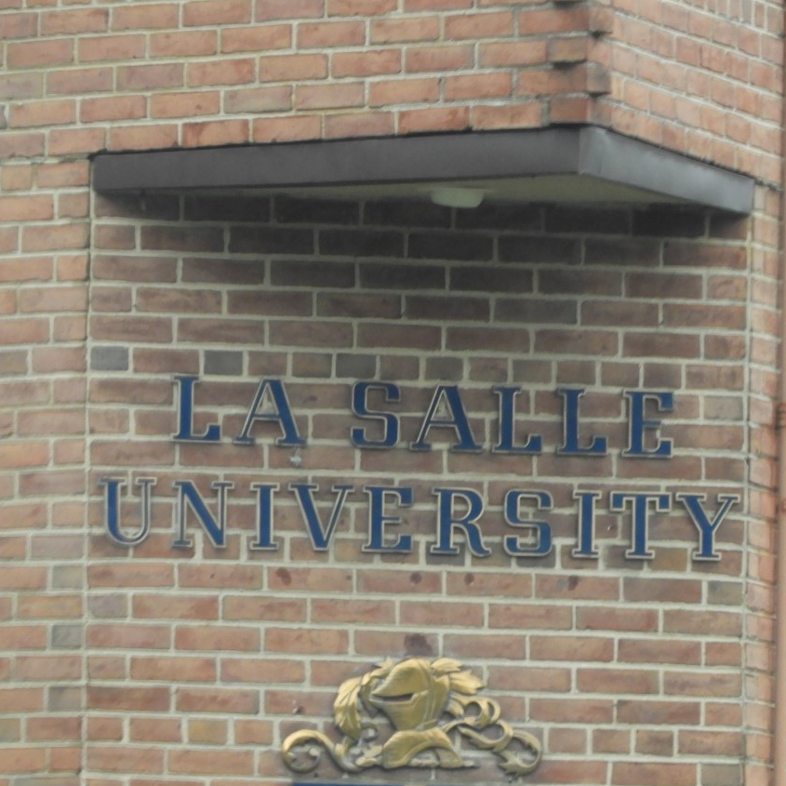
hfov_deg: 1.9
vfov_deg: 1.9
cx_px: 433
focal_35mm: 904
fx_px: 23223
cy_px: 495
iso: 360
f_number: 5.6
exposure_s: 1/250
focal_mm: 107.5
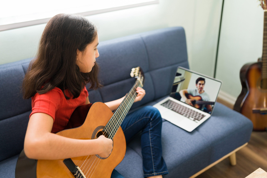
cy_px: 89
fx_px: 260
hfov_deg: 54.4
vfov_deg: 37.9
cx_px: 134
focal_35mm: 35
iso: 500
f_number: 1.8
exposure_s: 1/125
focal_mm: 35
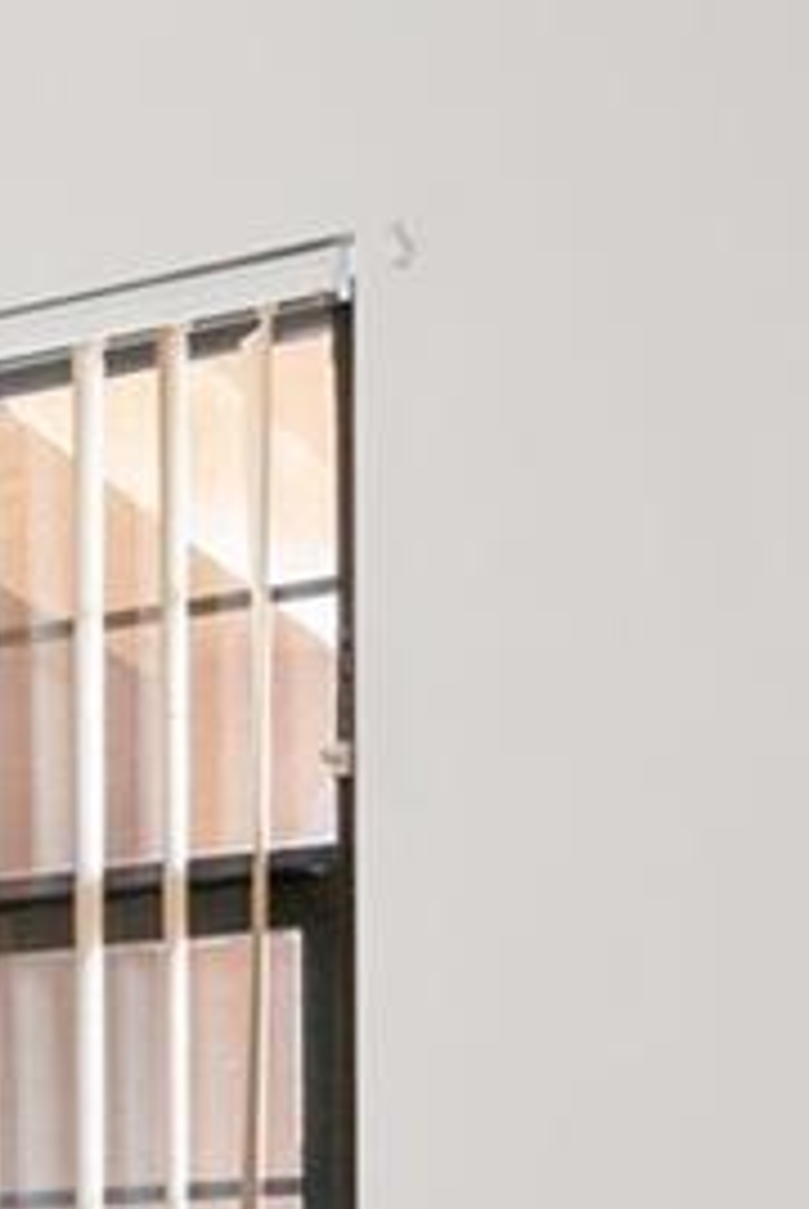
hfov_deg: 9.4
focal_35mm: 95
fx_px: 3194
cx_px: -1946
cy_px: 1425
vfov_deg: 20.2
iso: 250
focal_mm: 16
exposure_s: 2
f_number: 9
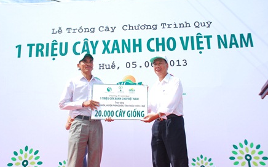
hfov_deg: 45.3
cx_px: 135
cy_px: 76
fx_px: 321
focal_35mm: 44
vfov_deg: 29.2
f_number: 5.6
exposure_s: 1/320
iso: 200
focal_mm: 28
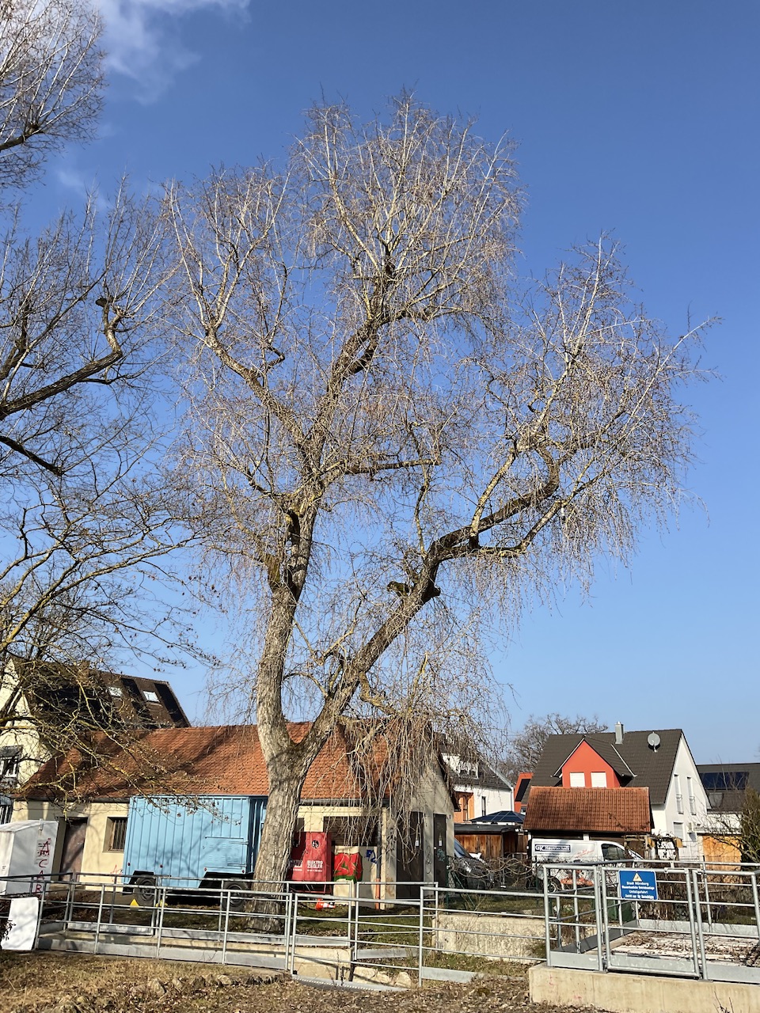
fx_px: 849
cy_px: 506
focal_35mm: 29
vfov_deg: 61.7
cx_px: 380
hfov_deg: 48.2
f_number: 1.8
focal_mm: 3
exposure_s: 1/1675
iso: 16
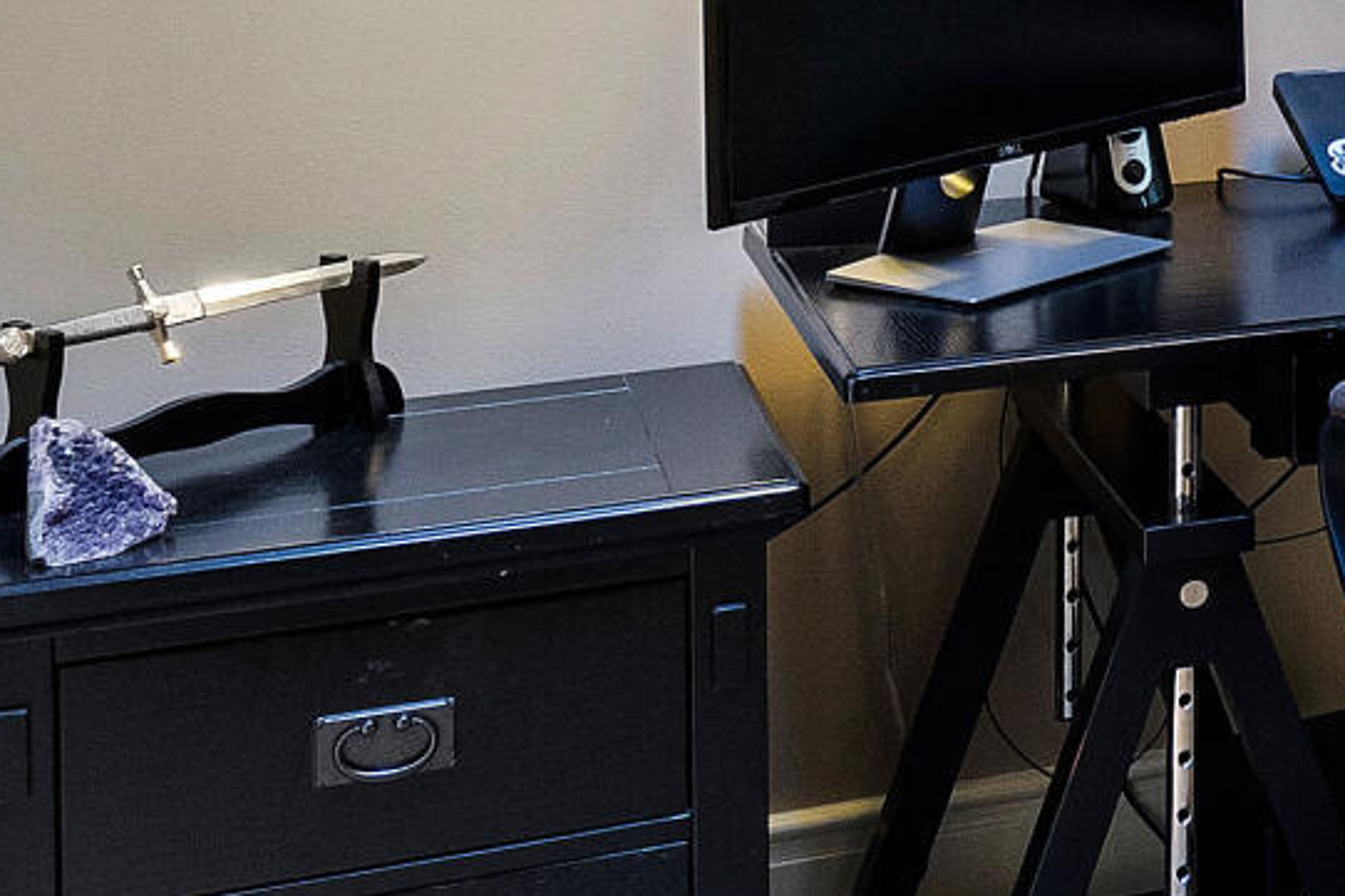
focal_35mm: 83
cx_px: 2022
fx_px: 3100
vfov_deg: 15.0
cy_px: -541
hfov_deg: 20.8
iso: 100
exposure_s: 1.3
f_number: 8
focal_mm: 10
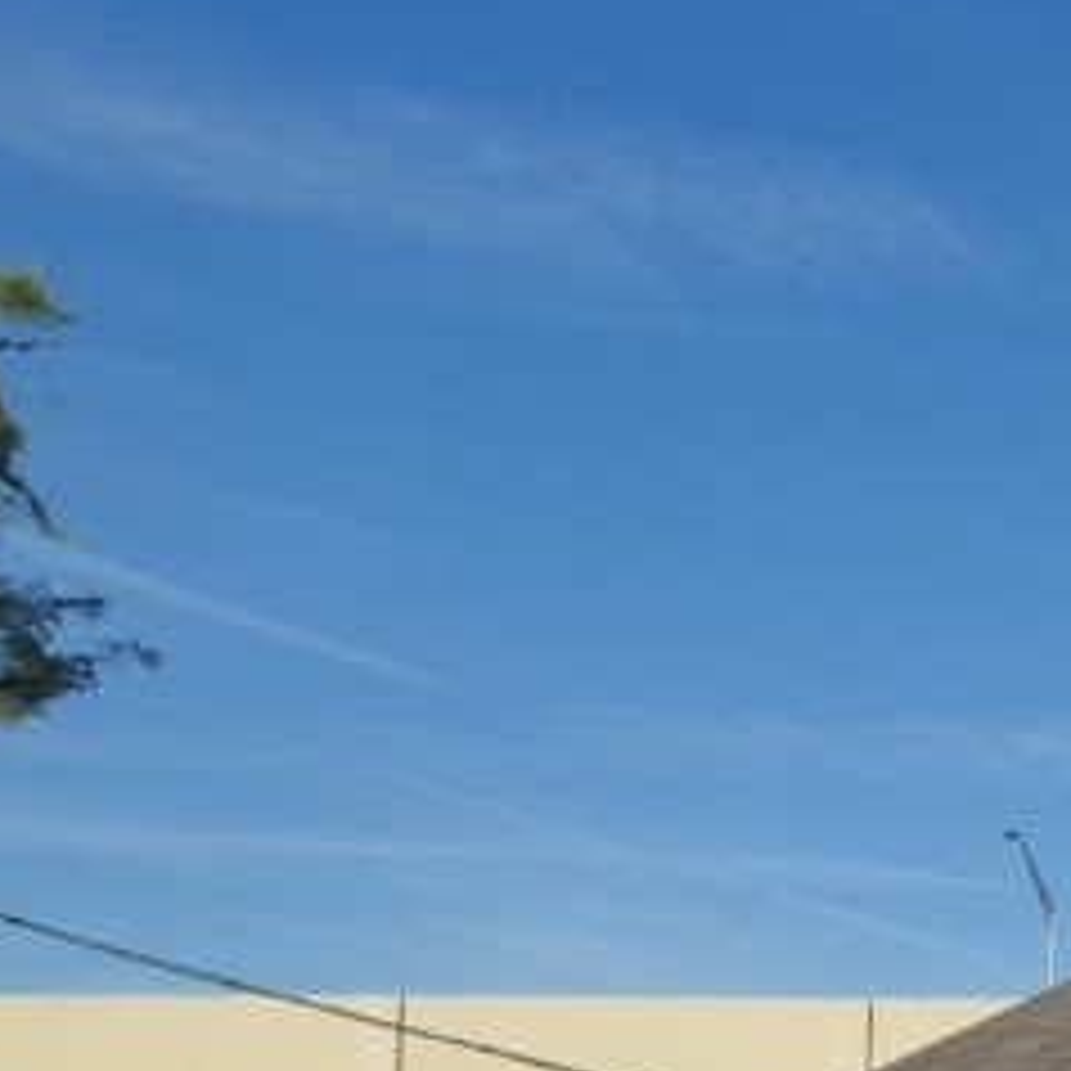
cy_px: 986
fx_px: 2660
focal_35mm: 76
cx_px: 2120
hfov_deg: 17.0
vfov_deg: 22.2
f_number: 7.1
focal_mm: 3.58
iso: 200
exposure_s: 1/800
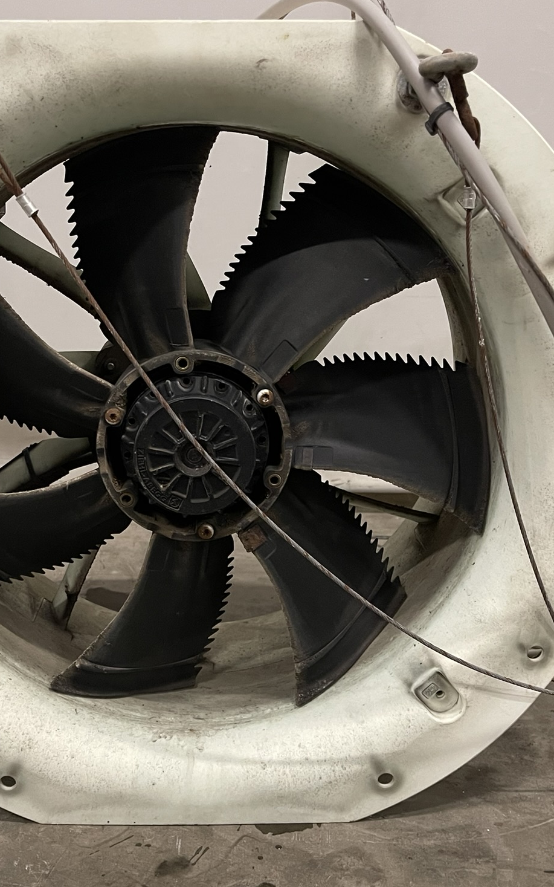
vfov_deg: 52.7
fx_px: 894
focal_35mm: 37
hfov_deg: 34.2
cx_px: 197
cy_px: 432
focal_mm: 5.1
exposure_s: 1/50
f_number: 1.6
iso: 500
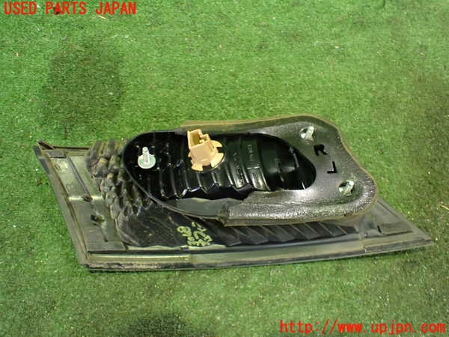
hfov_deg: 60.0
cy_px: 168
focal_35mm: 30
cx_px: 224
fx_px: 389
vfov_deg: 46.8
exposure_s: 1/30
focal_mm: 5.4
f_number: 2.3
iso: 1000
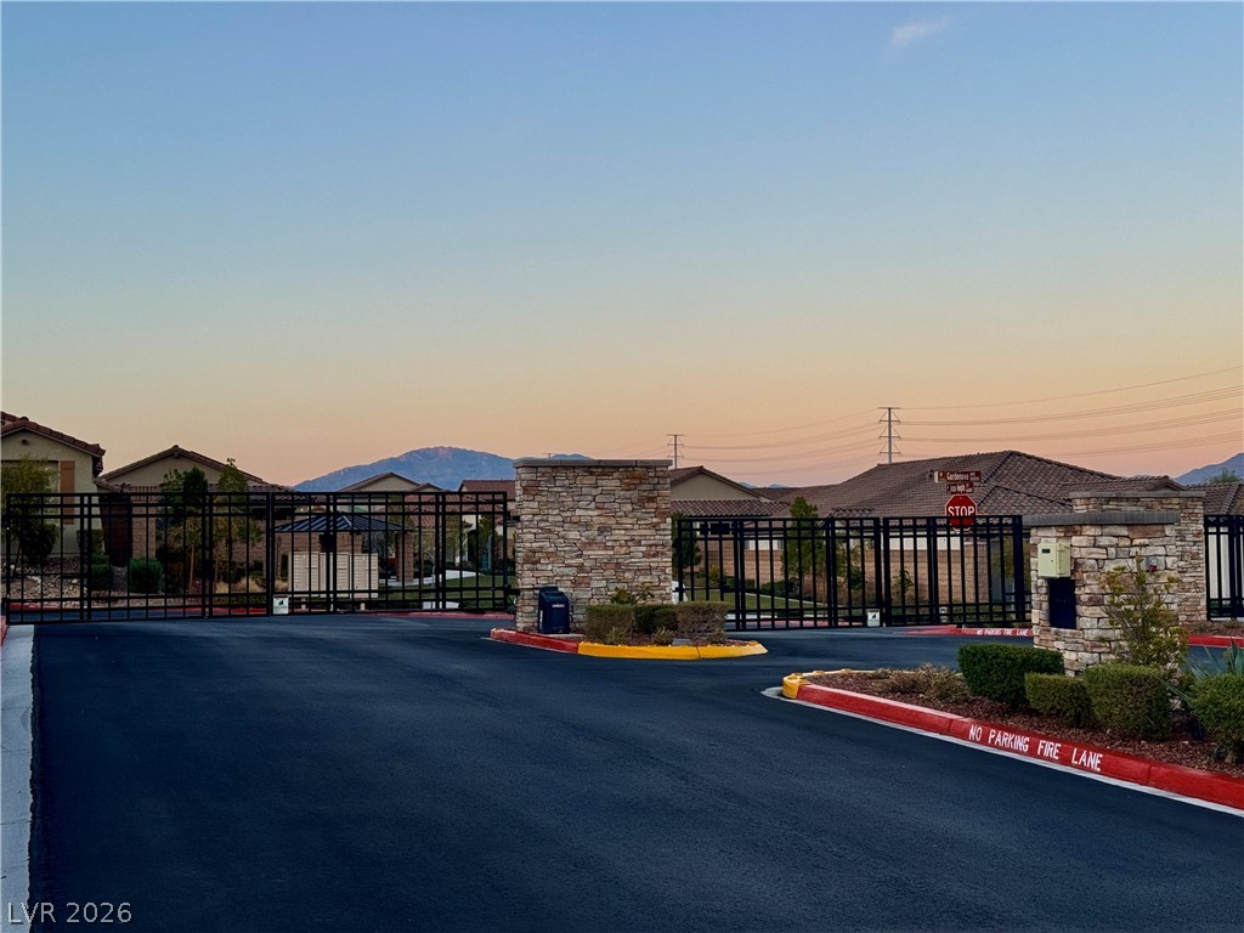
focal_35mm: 48
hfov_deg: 39.7
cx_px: 622
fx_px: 1725
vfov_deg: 30.3
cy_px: 466
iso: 64
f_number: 1.78
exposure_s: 1/414
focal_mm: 6.76
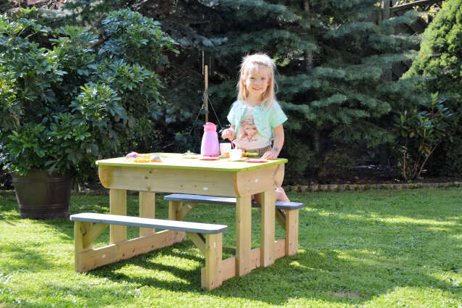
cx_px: 203
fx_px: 910
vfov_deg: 19.2
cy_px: 137
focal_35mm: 71
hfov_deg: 28.4
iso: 125
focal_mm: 42
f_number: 5.6
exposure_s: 1/125
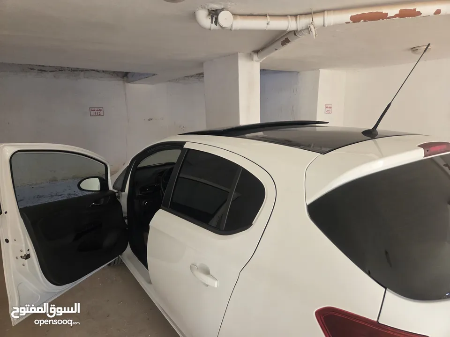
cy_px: 168
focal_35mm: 23
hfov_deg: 73.9
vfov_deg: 58.9
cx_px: 225
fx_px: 299
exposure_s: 1/100
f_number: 1.8
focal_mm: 5.4
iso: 500
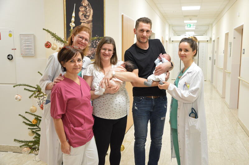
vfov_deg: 36.8
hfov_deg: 53.2
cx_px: 124
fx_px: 249
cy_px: 82
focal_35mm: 36
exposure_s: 1/40
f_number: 3.8
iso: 1000
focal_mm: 24
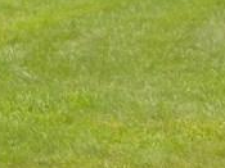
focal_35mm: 211
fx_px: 1371
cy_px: -145
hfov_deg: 8.7
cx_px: 501
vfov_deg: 6.8
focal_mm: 6.4
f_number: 3.6
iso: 80
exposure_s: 1/400
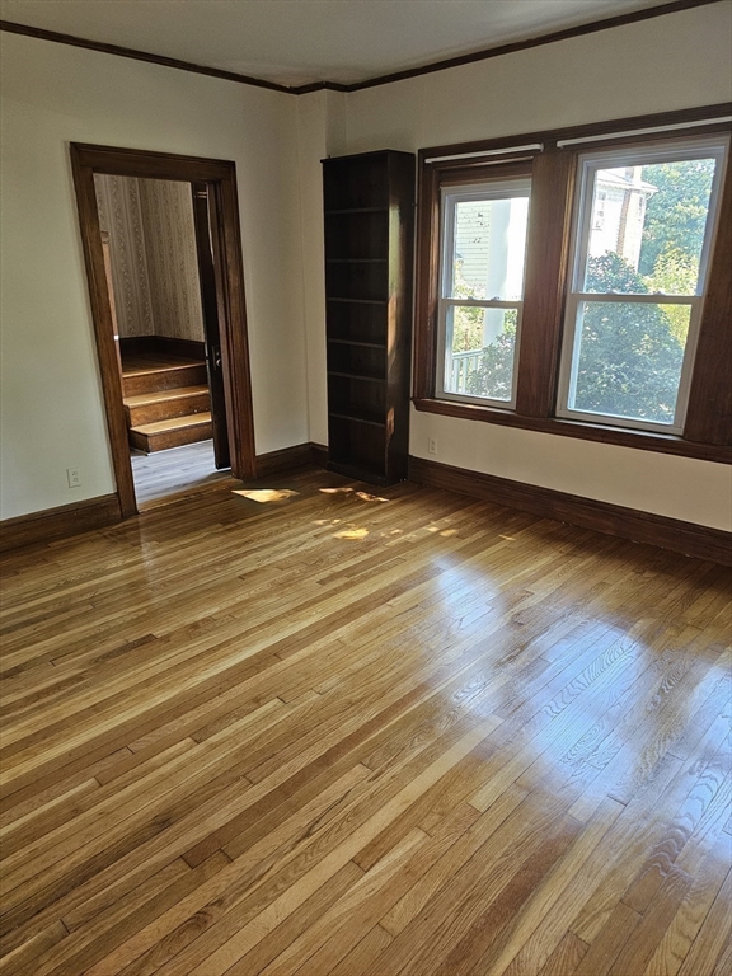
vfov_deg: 73.9
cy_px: 488
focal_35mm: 23
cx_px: 366
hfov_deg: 58.9
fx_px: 648
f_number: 1.7
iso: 500
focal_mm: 6.3
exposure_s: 1/120
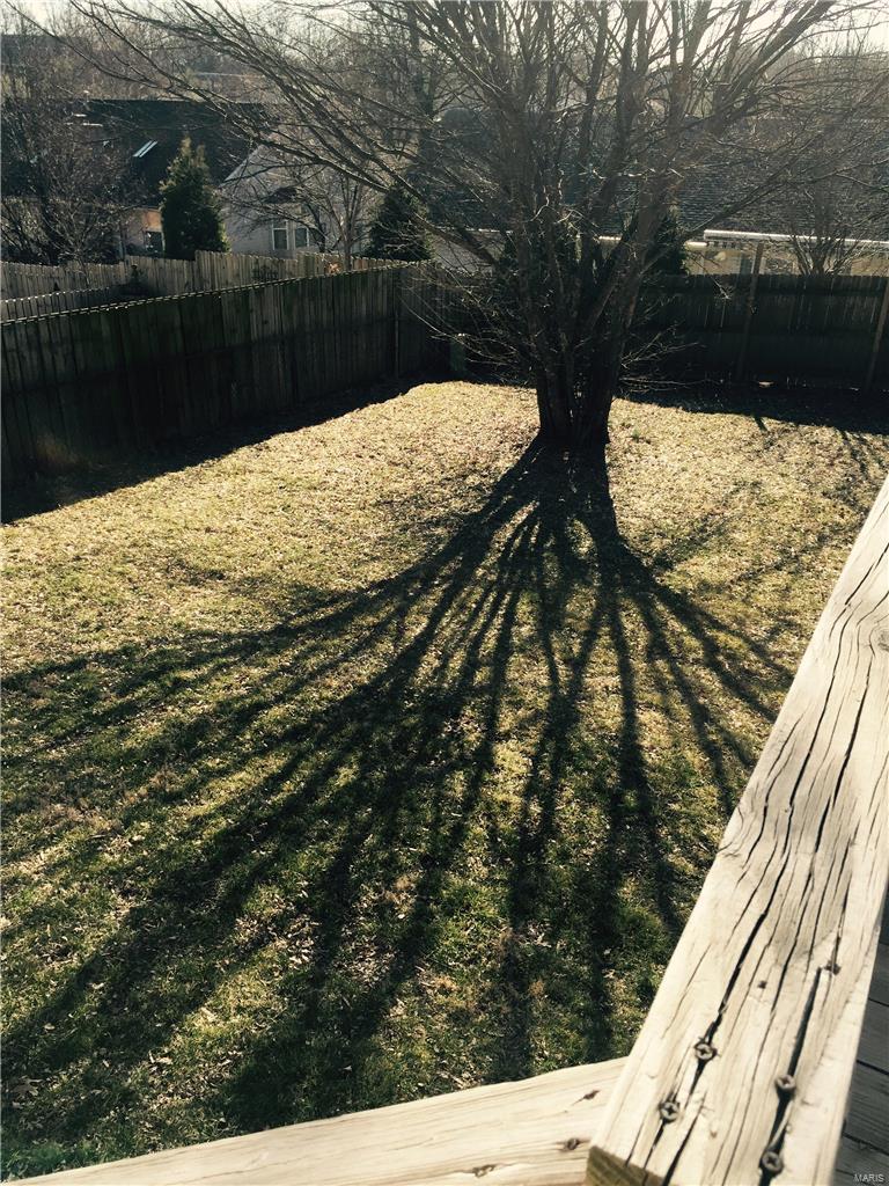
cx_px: 444
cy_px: 593
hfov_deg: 48.2
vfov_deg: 61.7
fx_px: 993
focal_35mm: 29
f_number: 2.2
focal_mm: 4.15
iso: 32
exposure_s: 1/842
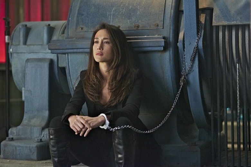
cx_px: 126
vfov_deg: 16.1
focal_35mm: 85
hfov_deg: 23.9
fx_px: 592
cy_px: 84
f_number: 2.8
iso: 3200
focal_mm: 85
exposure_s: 1/100
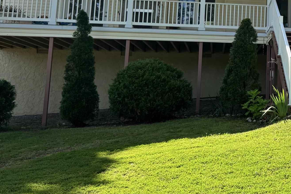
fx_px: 469
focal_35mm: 58
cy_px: -5
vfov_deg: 22.4
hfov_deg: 31.1
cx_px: 311
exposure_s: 1/1395
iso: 80
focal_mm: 6.76
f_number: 1.78
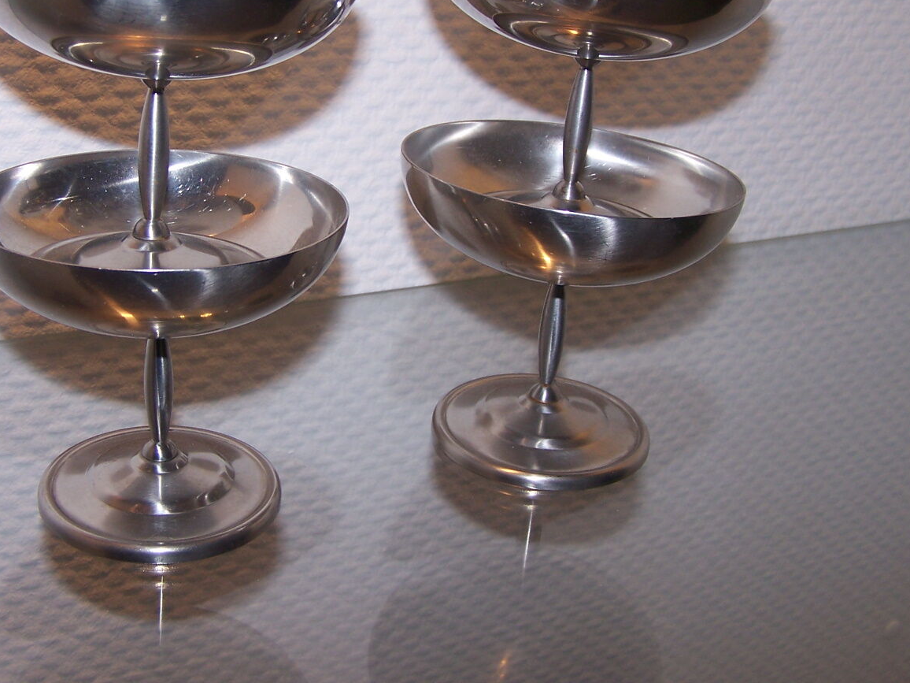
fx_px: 1341
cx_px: 380
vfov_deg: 28.4
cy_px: 240
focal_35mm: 51
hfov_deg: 37.4
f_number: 2.8
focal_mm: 6.3
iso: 80
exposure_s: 1/60
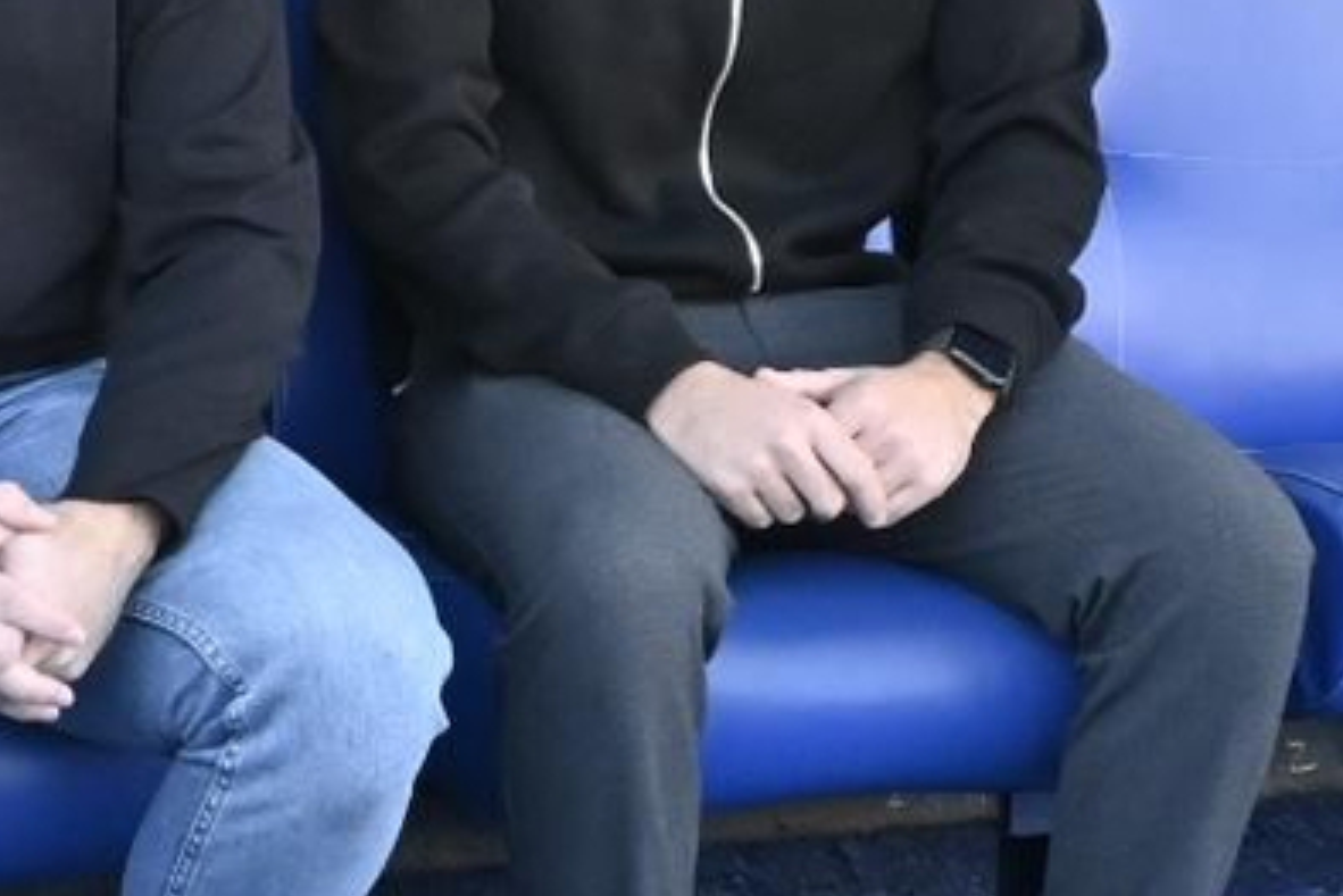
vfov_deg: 10.0
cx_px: -157
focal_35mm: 137
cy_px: 267
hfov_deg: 14.6
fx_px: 5114
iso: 1000
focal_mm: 22.5
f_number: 5
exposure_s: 1/400
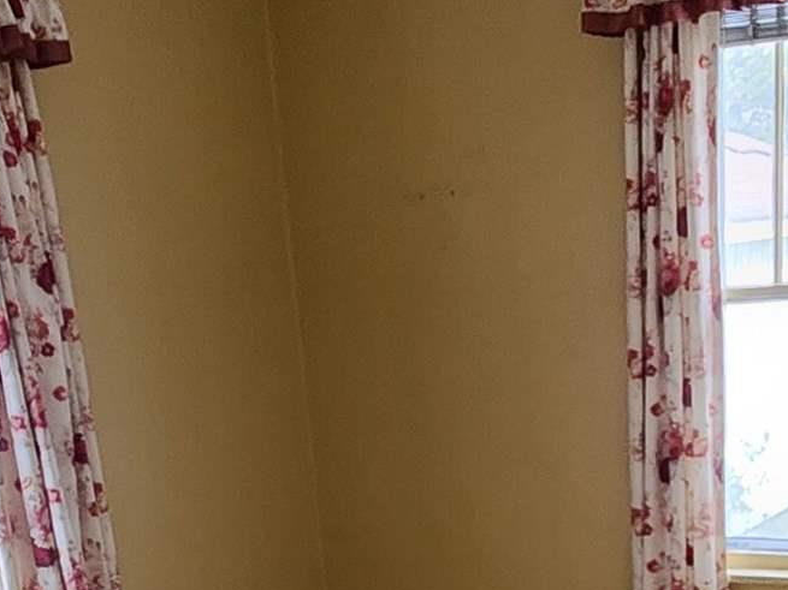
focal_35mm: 61
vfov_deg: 21.2
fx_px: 1388
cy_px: 817
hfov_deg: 31.7
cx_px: 357
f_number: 2.2
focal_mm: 2.2
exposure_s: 1/60
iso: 400
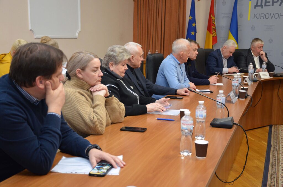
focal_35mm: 52
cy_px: 94
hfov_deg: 37.9
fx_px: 412
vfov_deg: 25.6
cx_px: 142
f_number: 4.2
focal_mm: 35
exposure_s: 1/60
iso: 1400
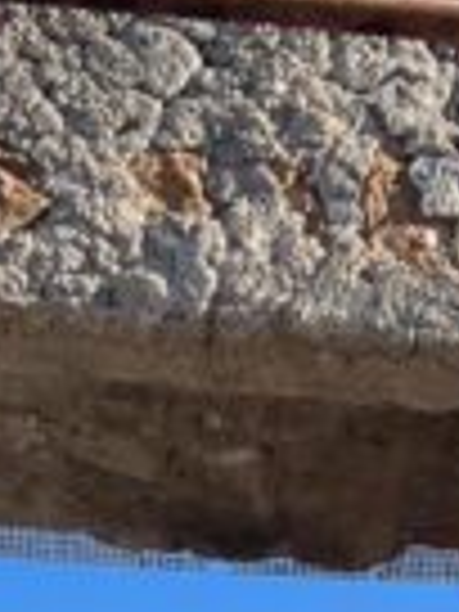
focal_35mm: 196
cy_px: 1341
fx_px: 3465
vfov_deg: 9.3
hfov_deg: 7.6
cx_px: 238
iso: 50
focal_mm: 5.7
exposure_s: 1/1597
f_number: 1.5
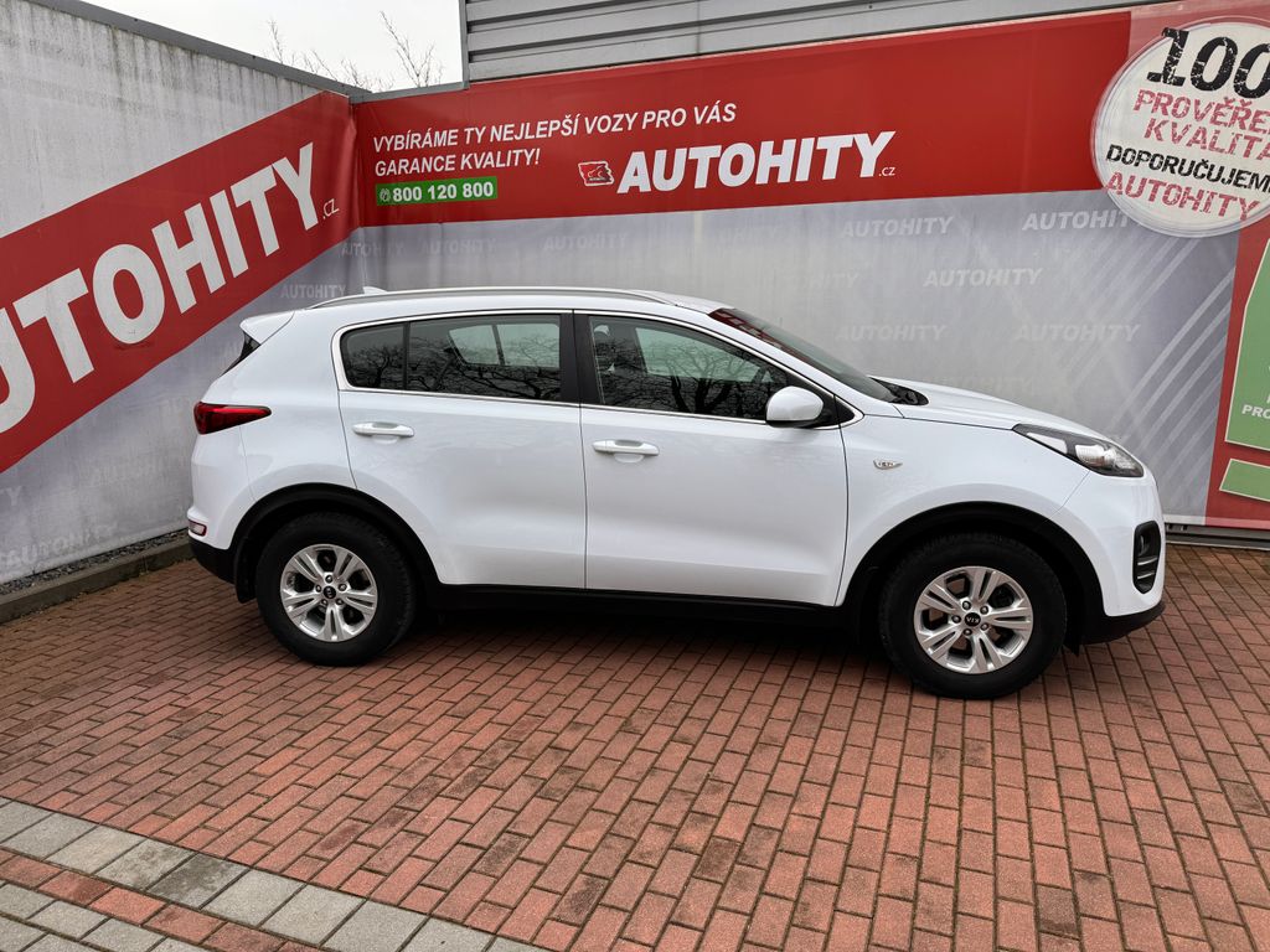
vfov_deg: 56.8
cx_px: 635
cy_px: 476
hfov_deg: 71.6
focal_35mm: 24
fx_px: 881
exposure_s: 1/1869
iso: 80
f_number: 1.78
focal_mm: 6.86
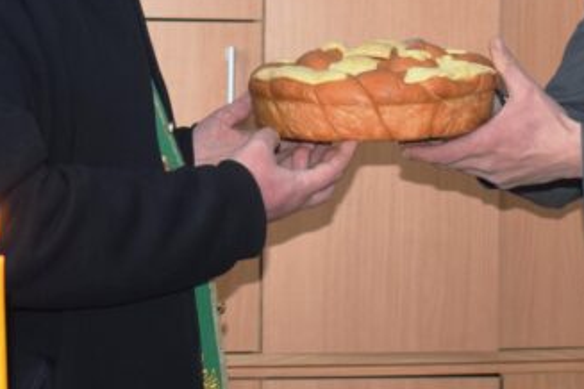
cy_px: 22
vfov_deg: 10.3
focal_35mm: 132
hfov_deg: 15.5
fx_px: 2141
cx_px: 363
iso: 800
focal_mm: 36
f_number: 4.8
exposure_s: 1/100
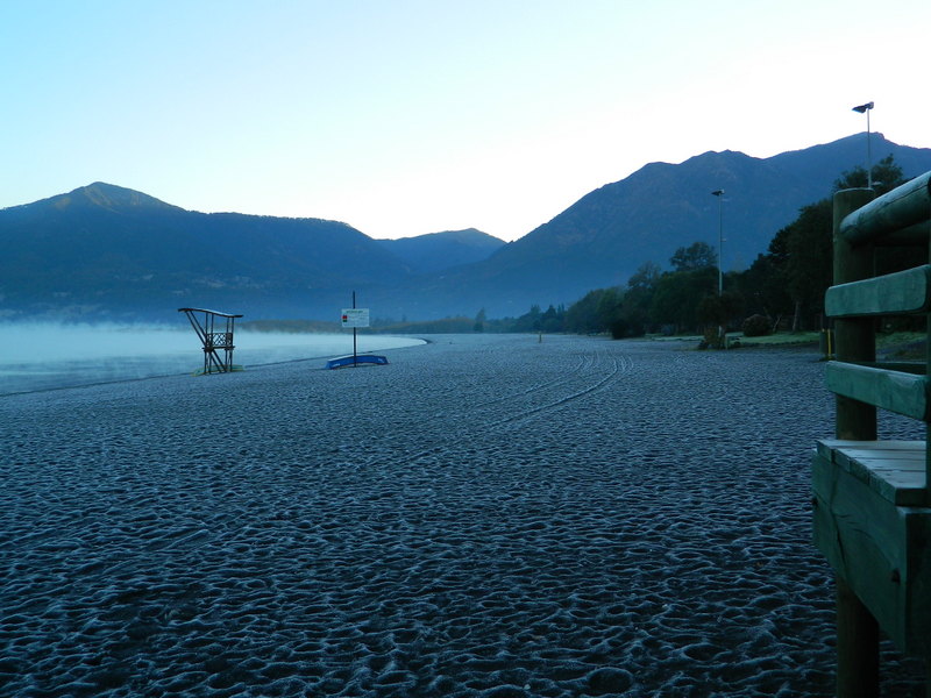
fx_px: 941
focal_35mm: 35
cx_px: 466
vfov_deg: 40.7
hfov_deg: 52.6
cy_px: 349
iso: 80
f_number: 3.3
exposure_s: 1/100
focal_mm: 6.2
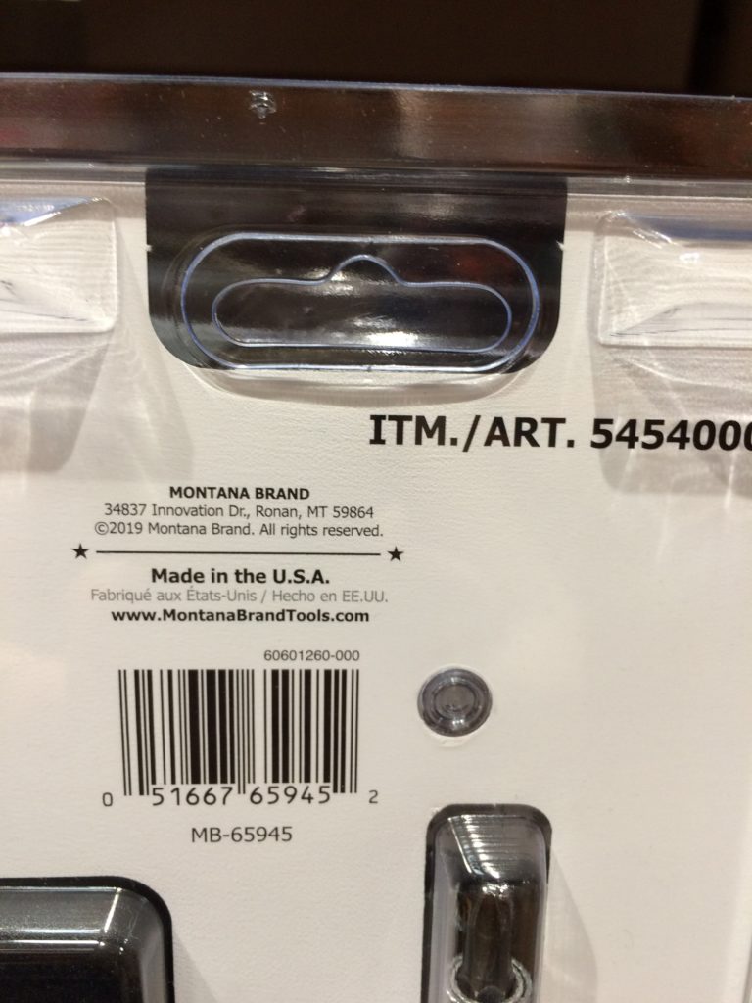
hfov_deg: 48.2
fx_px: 840
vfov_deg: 61.7
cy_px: 502
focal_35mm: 29
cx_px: 376
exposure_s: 1/30
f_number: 2.2
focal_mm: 4.15
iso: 100
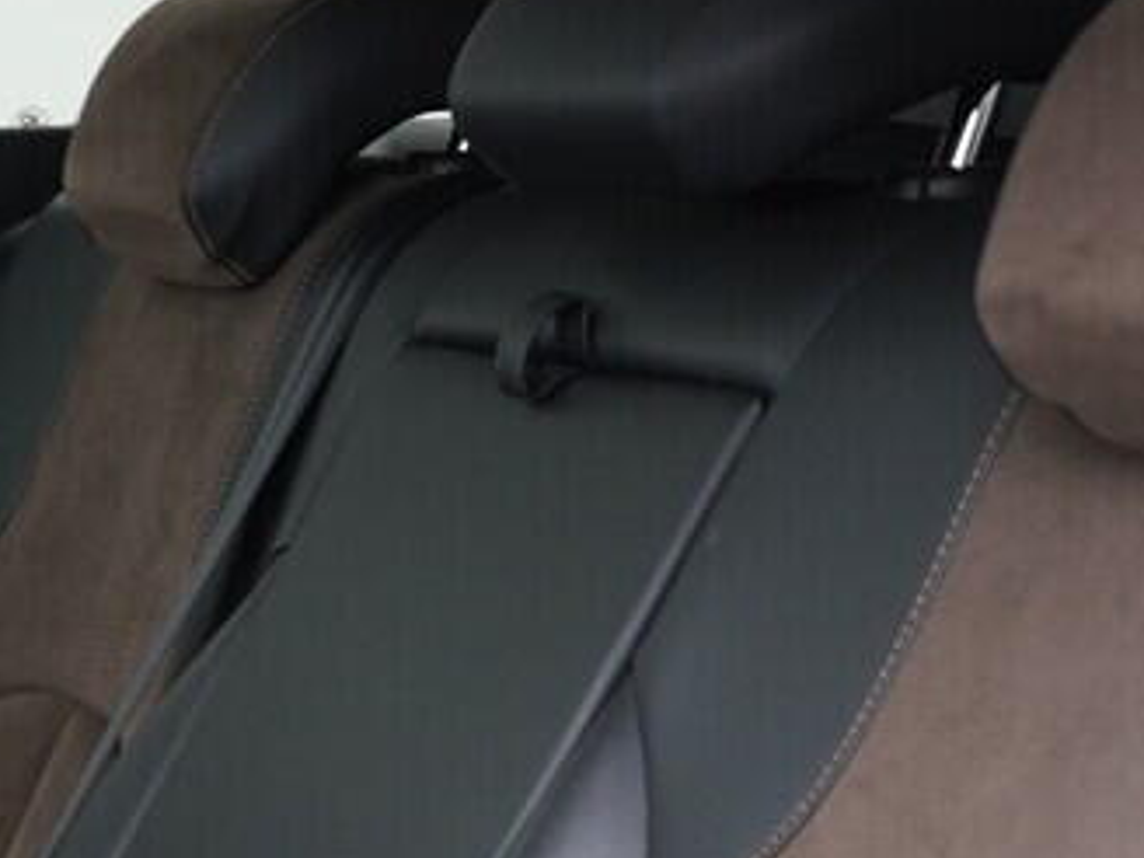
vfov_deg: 13.2
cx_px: -394
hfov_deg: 17.0
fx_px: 3569
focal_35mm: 108
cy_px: 1114
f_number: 2.8
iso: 640
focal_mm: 24
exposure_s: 1/40
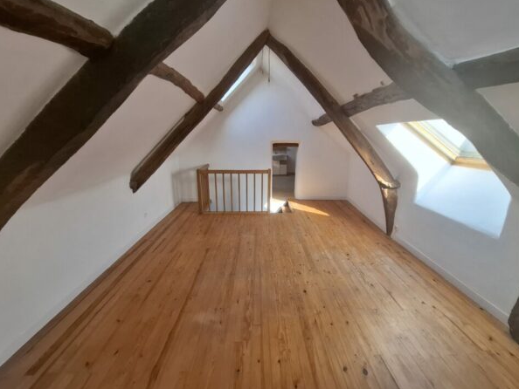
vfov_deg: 85.7
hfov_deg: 102.0
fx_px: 210
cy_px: 189
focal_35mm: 14
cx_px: 263
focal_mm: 1.74
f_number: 2.2
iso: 40
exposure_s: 1/100
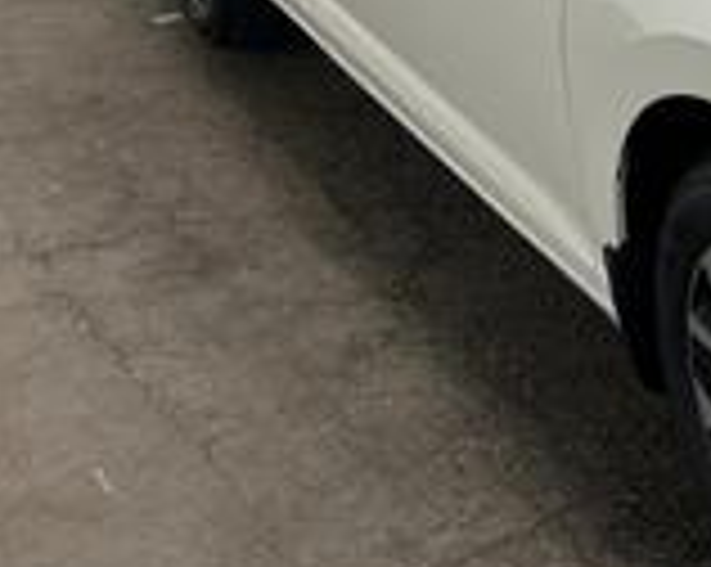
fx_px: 1702
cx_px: 1094
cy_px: 112
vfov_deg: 18.7
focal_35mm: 81
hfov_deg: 20.1
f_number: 1.6
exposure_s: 1/83
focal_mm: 5.1
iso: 40
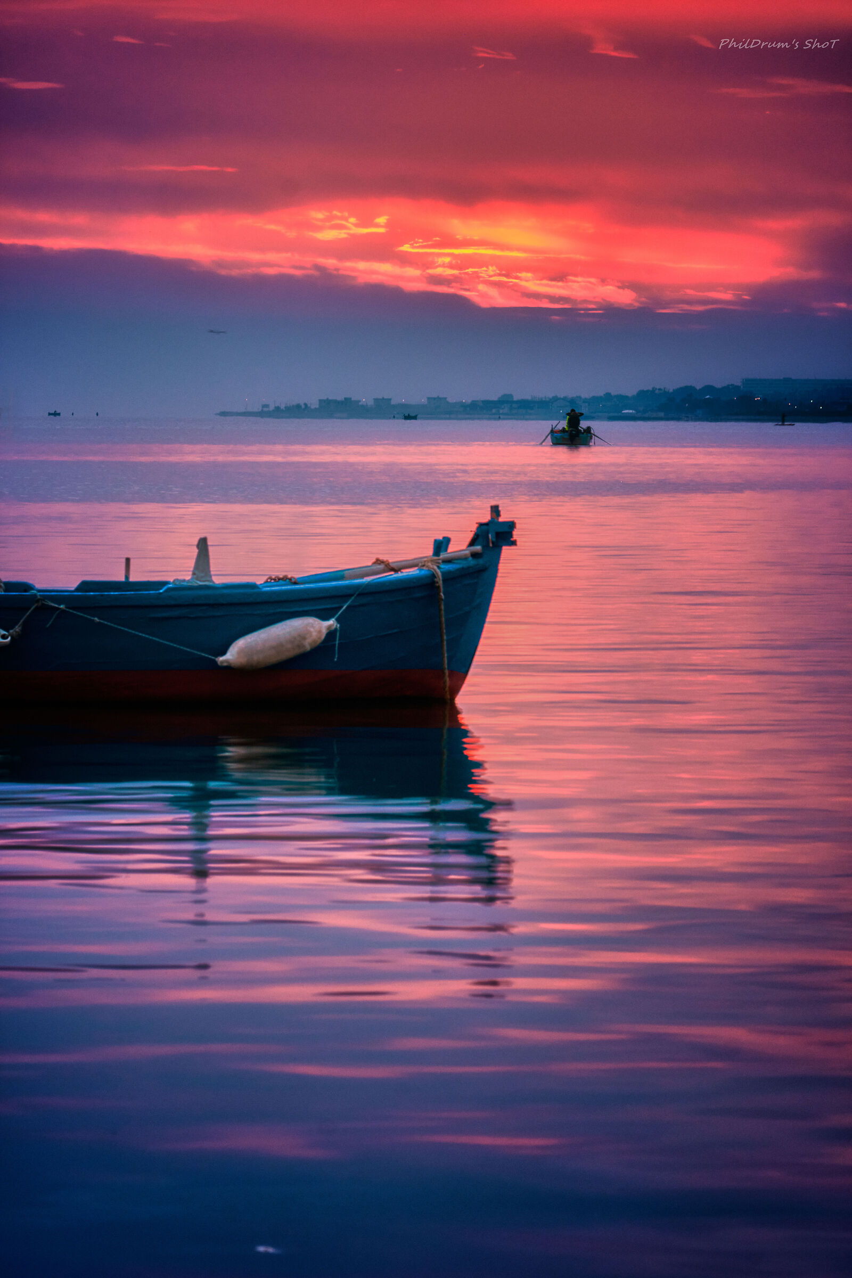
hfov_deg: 9.1
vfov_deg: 13.7
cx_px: 426
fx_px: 5325
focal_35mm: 150
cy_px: 639
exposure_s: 1/3
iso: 200
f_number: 11
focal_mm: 99.8
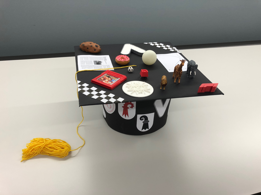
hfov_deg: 63.4
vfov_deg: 49.7
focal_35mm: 28
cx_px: 130
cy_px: 98
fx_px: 211
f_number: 1.8
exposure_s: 1/50
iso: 32
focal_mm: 4
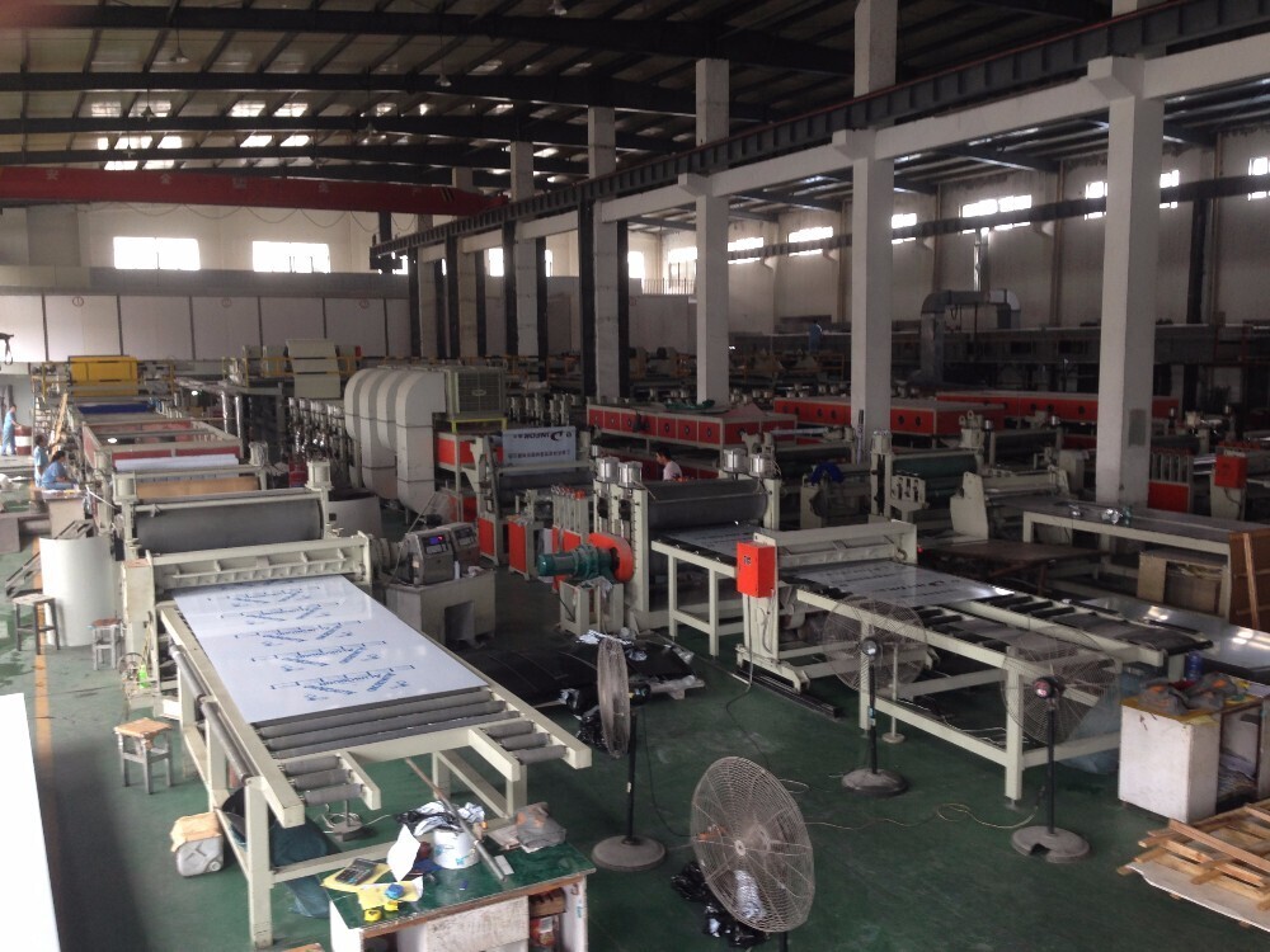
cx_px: 635
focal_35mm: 33
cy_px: 476
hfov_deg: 55.4
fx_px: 1211
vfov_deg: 42.9
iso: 50
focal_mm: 4.12
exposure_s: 1/20
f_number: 2.4
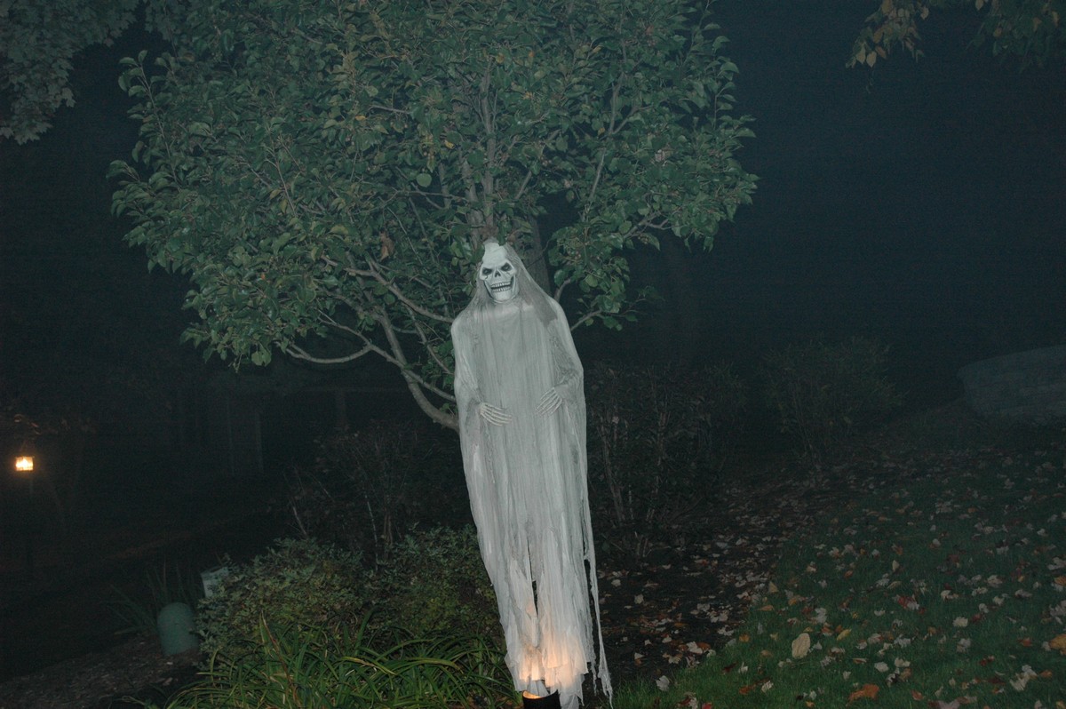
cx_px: 533
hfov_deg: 51.3
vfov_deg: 35.4
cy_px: 354
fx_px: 1109
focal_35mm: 38
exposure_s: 1/60
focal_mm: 25
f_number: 4
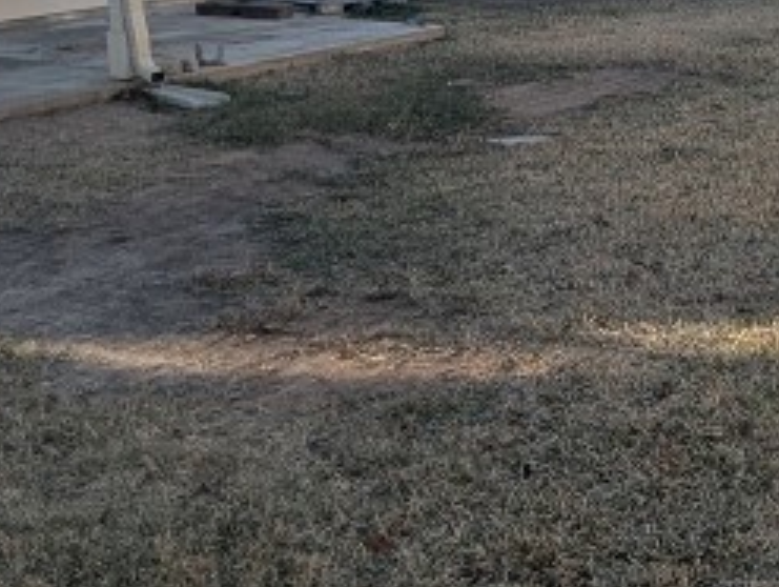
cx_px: 653
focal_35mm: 66
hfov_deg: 28.5
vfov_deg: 22.0
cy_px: 117
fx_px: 1487
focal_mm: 2.35
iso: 36
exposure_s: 1/1661
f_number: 2.2
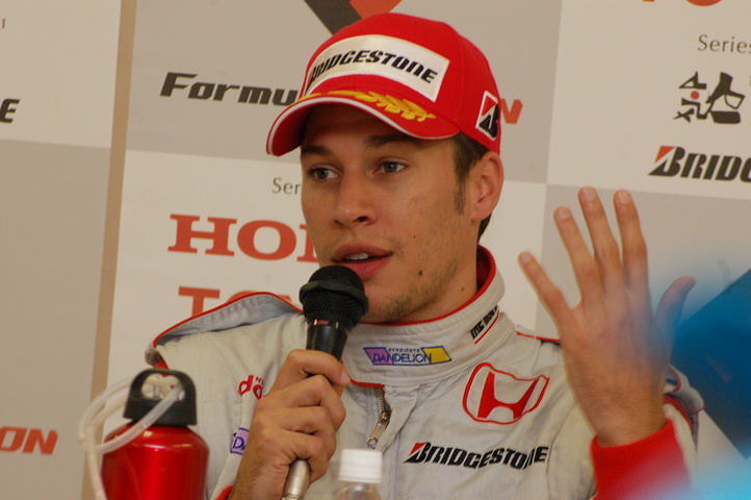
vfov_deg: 4.6
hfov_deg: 6.9
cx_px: 376
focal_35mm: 300
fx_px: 6253
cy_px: 250
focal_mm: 200
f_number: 8
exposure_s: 1/60
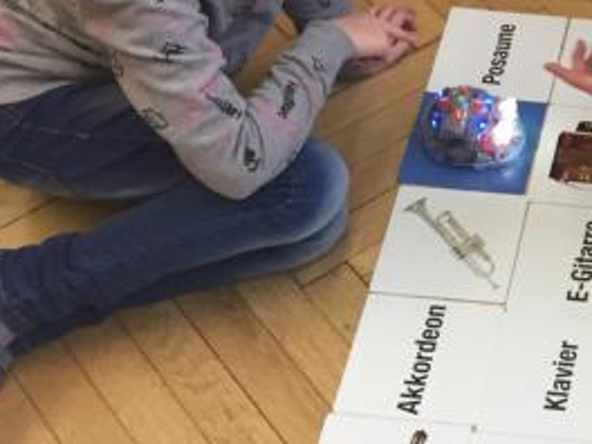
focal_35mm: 88
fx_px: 1505
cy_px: 184
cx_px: 758
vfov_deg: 16.8
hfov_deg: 20.4
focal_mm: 4.15
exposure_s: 1/33
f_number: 2.2
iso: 50
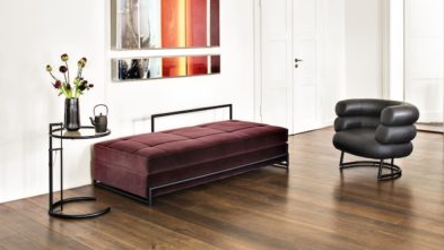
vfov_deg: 24.9
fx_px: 565
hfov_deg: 42.9
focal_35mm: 48
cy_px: 102
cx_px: 221
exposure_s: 1/3
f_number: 11
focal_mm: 45
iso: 200
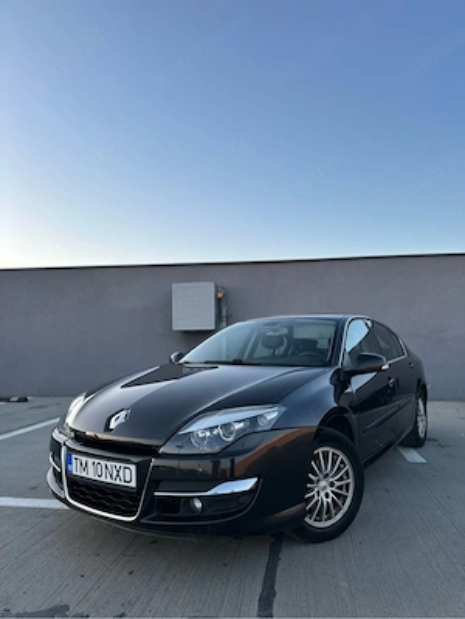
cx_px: 232
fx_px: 430
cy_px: 310
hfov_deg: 56.8
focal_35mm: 24
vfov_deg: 71.6
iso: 80
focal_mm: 6.86
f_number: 1.78
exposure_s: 1/685
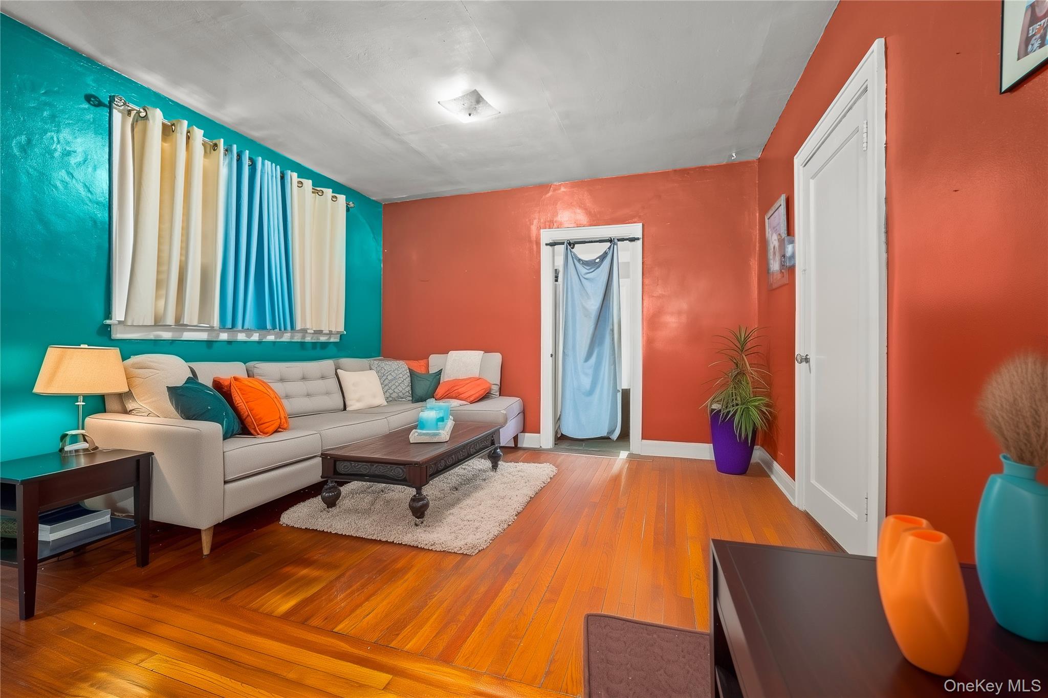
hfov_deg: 102.3
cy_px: 349
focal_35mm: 14
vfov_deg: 79.2
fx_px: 422
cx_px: 524
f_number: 8
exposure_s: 3
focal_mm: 14.5
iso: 800
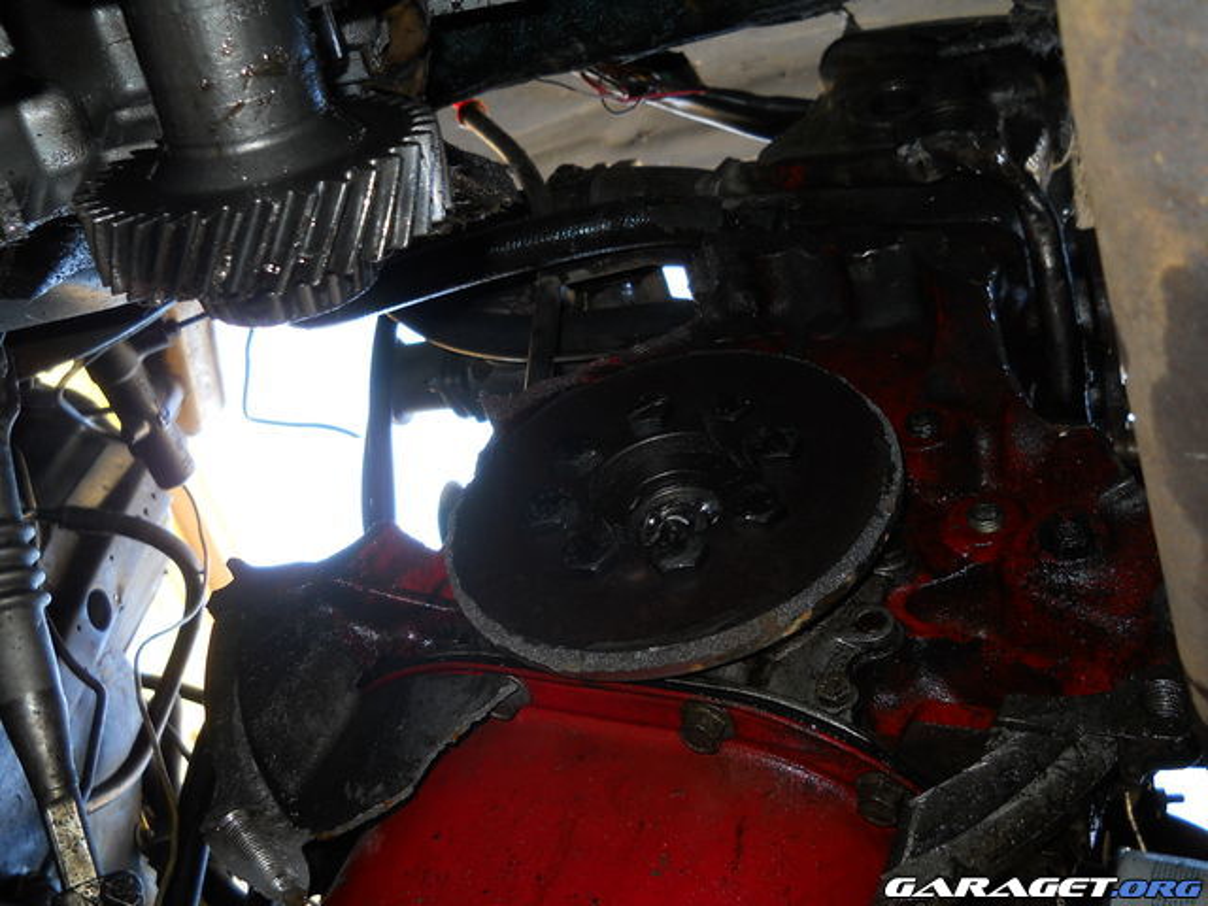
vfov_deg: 35.1
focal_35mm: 41
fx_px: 1431
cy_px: 453
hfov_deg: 45.8
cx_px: 604
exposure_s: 1/30
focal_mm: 6.72
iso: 80
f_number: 3.1
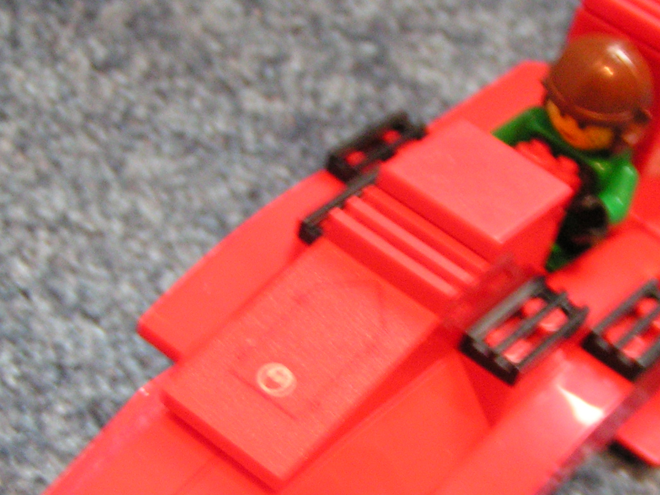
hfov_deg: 23.8
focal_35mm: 82
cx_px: 355
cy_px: 363
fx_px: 1563
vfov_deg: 17.9
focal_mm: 6.6
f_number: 2.8
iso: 200
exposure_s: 1/5
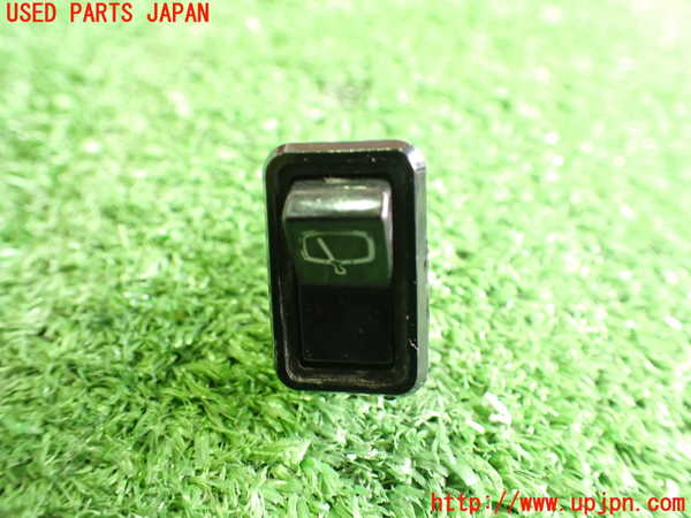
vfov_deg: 46.8
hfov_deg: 60.0
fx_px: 599
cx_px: 346
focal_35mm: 30
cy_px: 259
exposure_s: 1/30
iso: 800
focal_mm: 5.4
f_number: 2.3
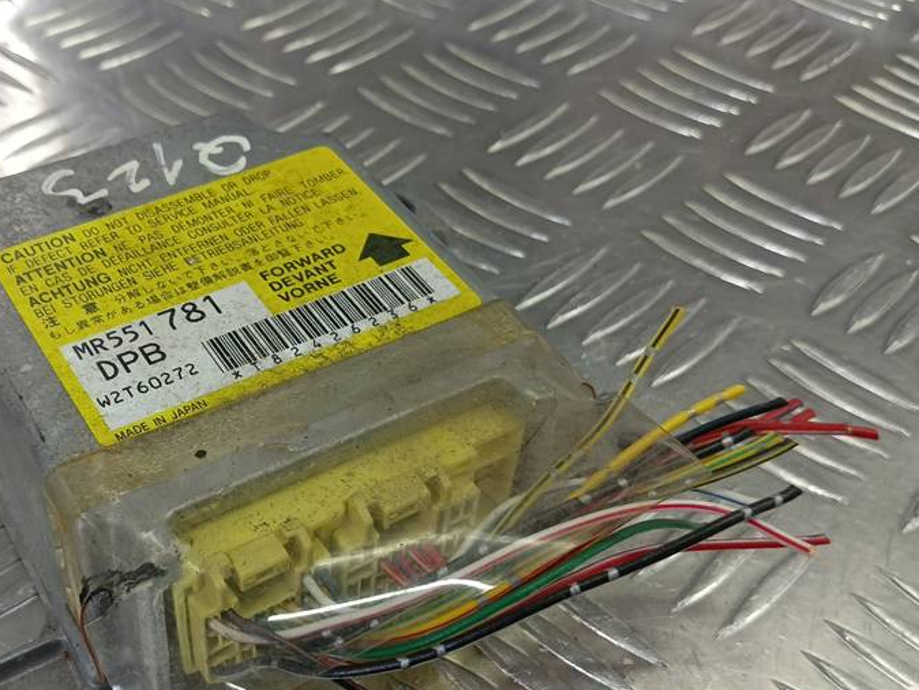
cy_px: 465
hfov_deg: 44.9
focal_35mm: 41
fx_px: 1089
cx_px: 286
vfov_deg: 34.8
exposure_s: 1/50
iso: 92
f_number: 1.6
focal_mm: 4.11
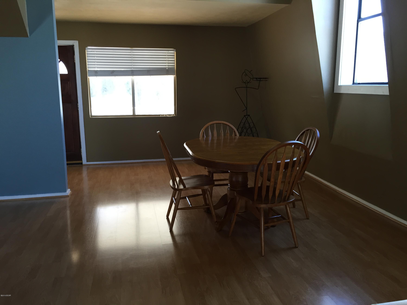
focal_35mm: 29
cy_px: 152
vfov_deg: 48.2
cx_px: 204
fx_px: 341
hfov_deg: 61.7
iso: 50
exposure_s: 1/33
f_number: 2.2
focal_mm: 4.15
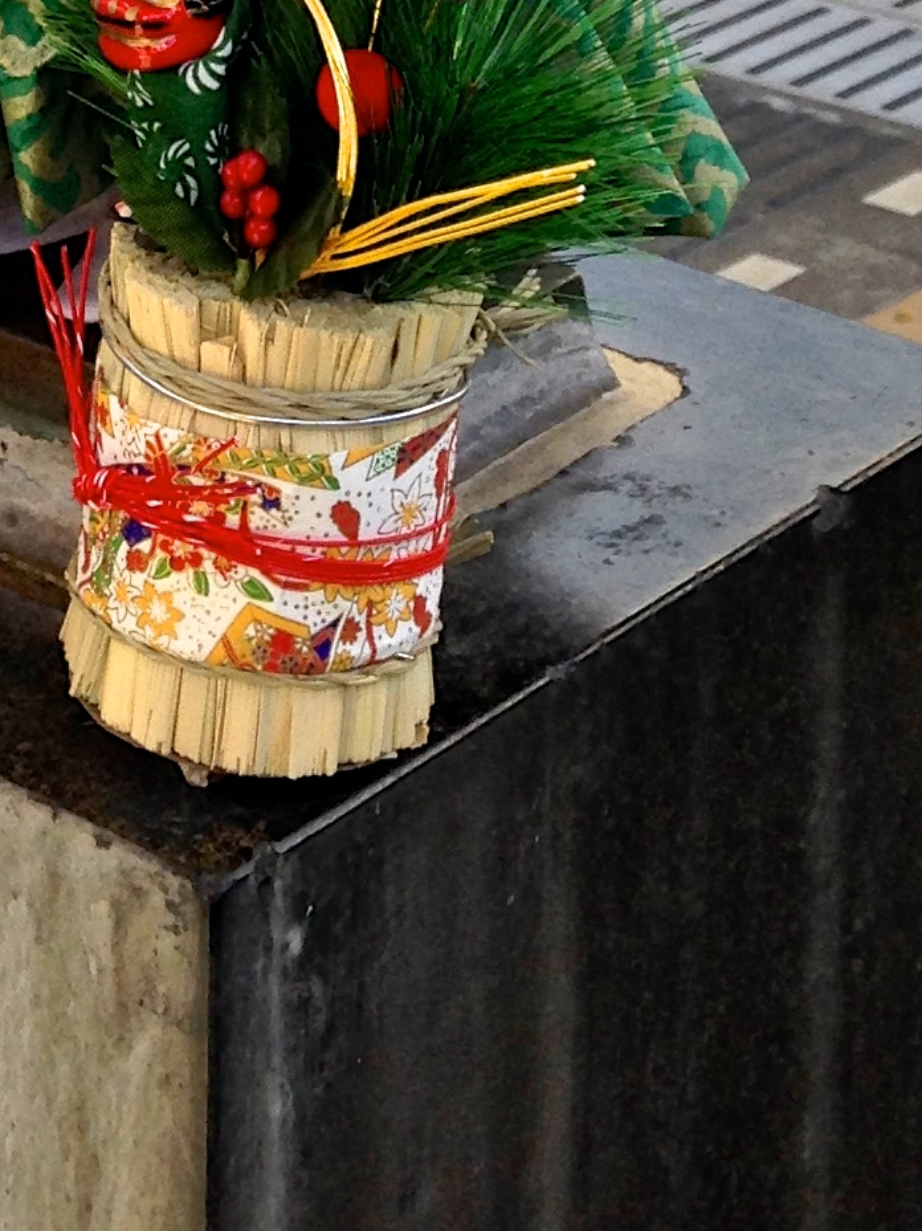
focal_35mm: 116
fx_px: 4122
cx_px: 117
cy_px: -636
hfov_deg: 12.7
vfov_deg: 15.6
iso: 50
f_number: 2.4
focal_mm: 4.12
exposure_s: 1/136
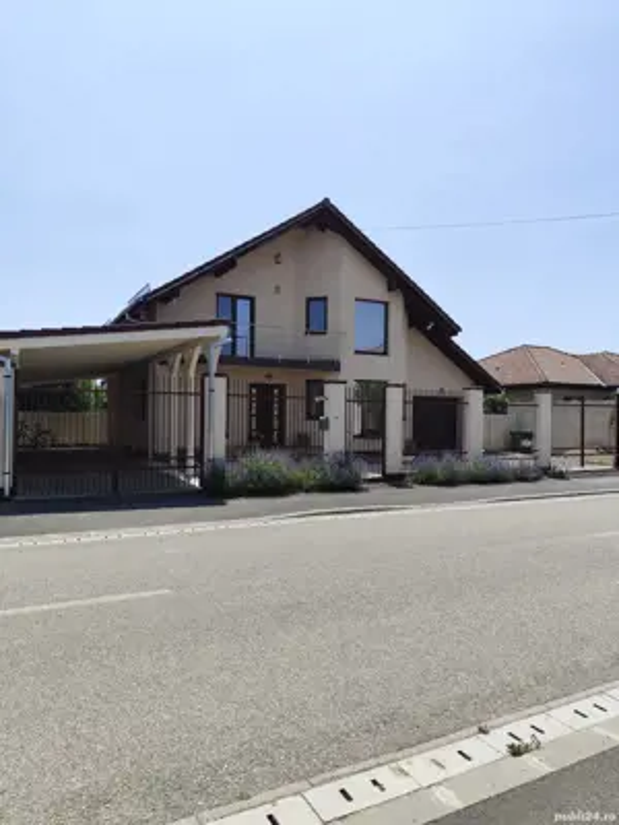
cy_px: 412
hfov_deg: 58.9
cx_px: 310
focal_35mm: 23
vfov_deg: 73.9
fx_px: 548
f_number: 1.65
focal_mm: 6.19
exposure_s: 1/1027
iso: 50
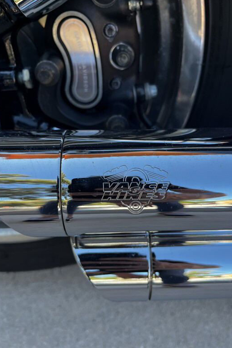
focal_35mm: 28
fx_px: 271
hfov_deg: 46.3
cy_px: 169
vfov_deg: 65.5
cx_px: 130
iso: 50
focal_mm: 5.1
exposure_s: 1/406
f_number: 1.6
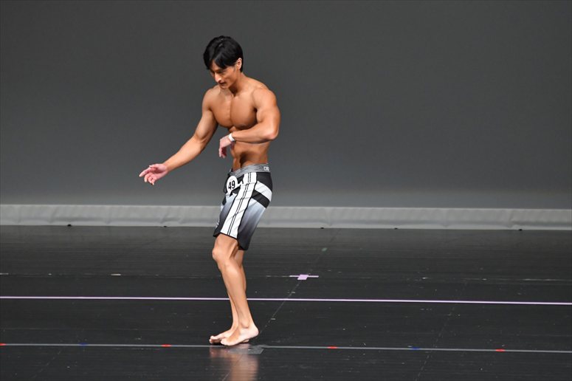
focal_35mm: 345
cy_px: 190
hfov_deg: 6.0
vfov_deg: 4.0
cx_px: 286
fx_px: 5479
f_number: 5.6
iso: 4000
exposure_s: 1/400
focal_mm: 230
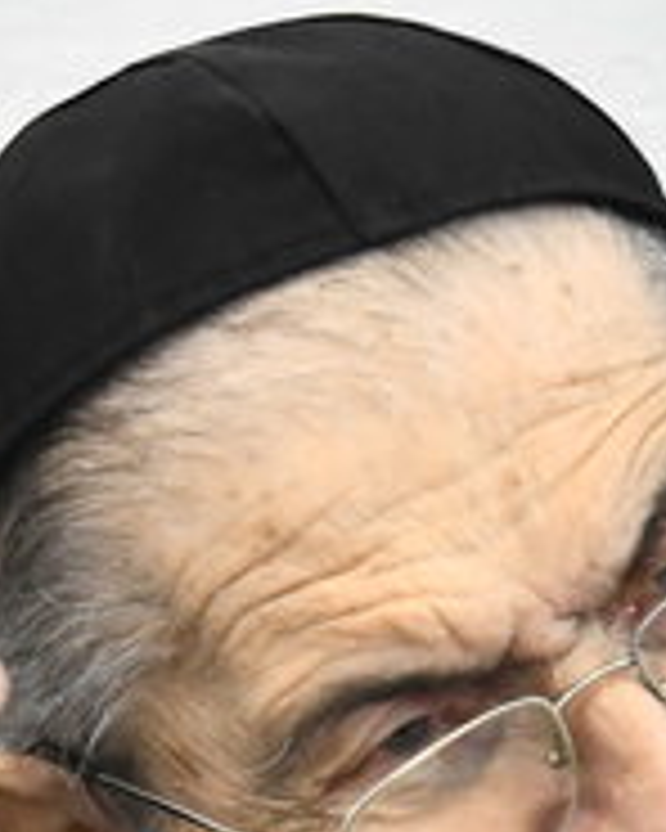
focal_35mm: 1138
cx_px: 482
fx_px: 28039
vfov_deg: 1.7
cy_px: 605
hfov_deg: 1.4
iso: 2000
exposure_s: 1/125
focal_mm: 160
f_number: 5.6
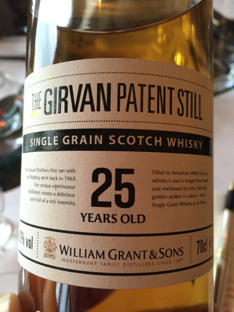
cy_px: 156
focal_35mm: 29
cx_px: 117
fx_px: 261
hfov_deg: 48.2
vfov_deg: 61.7
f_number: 2.2
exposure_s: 1/30
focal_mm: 4.15
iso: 200
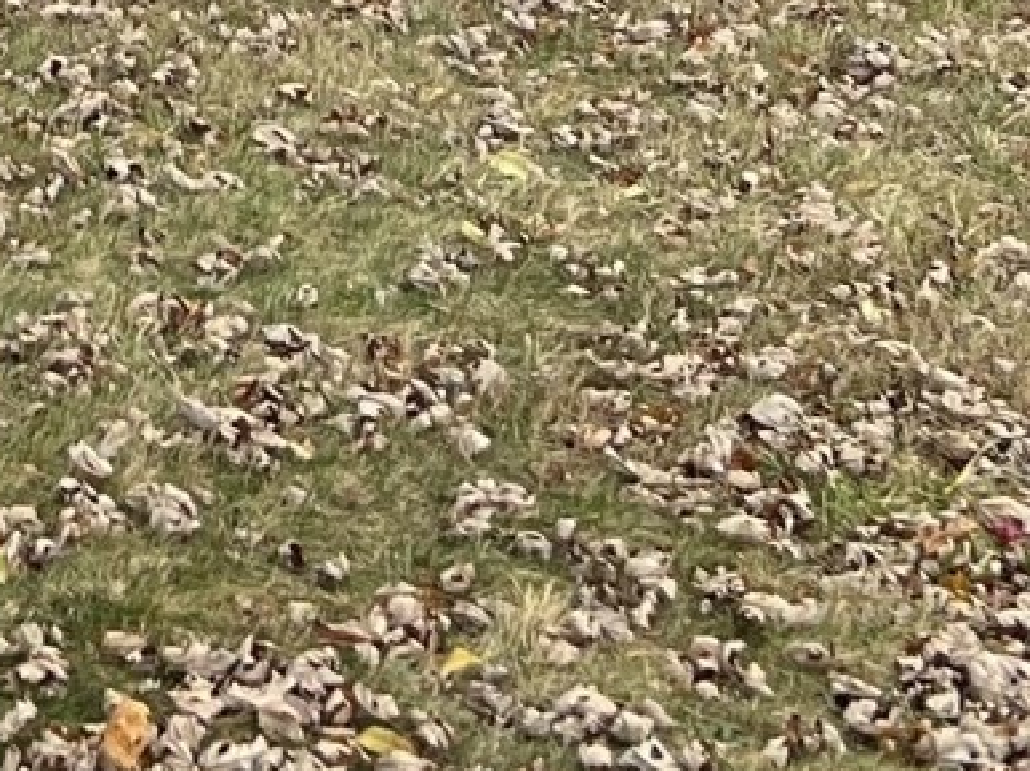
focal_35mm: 138
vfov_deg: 9.3
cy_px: -1206
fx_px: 4104
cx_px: -464
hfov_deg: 13.6
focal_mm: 5.7
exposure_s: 1/2252
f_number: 1.5
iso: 50
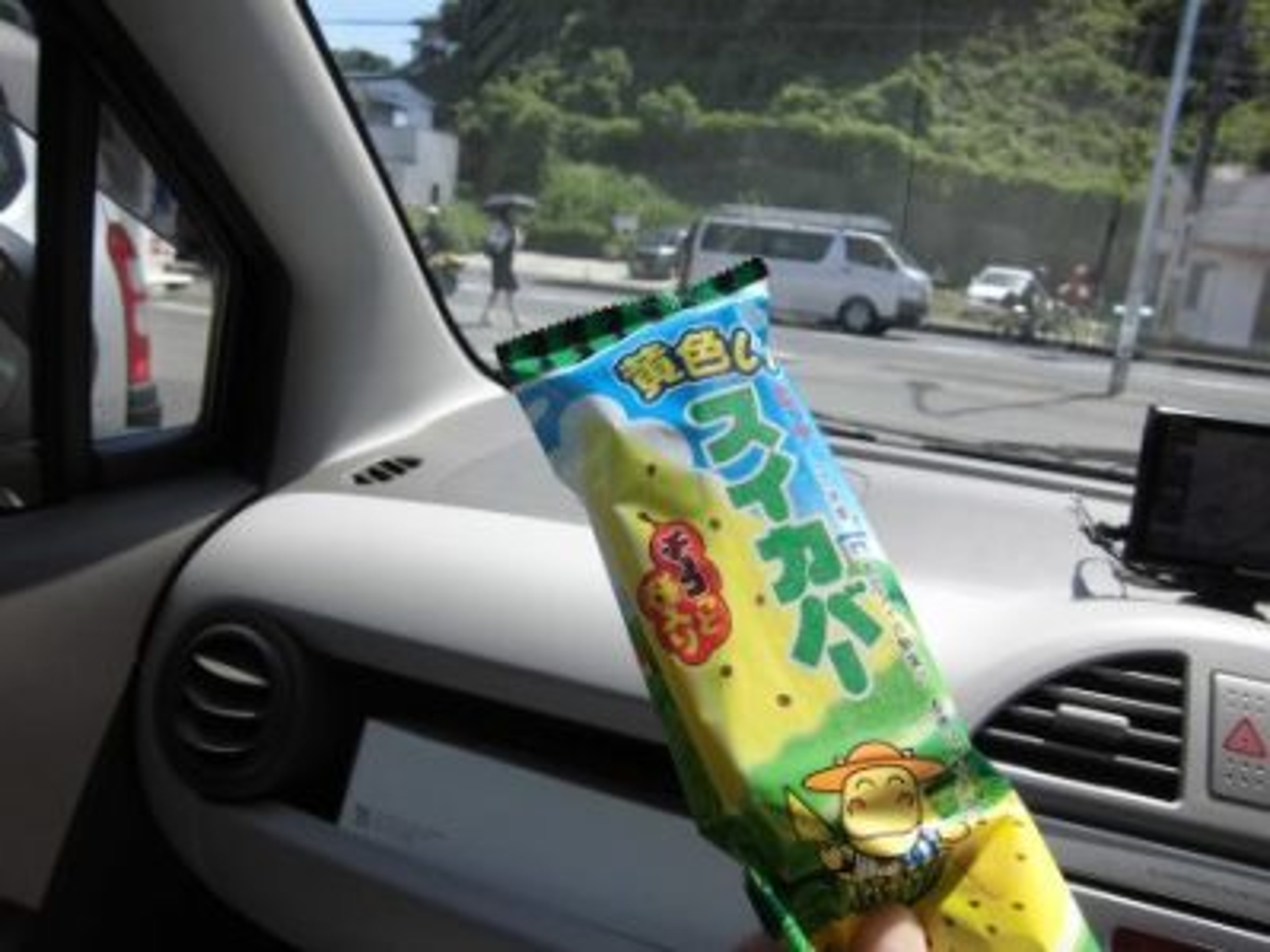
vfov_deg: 53.0
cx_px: 635
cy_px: 476
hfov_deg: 67.3
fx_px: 954
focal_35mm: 26
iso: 100
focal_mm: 4.7
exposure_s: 1/640
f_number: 2.8
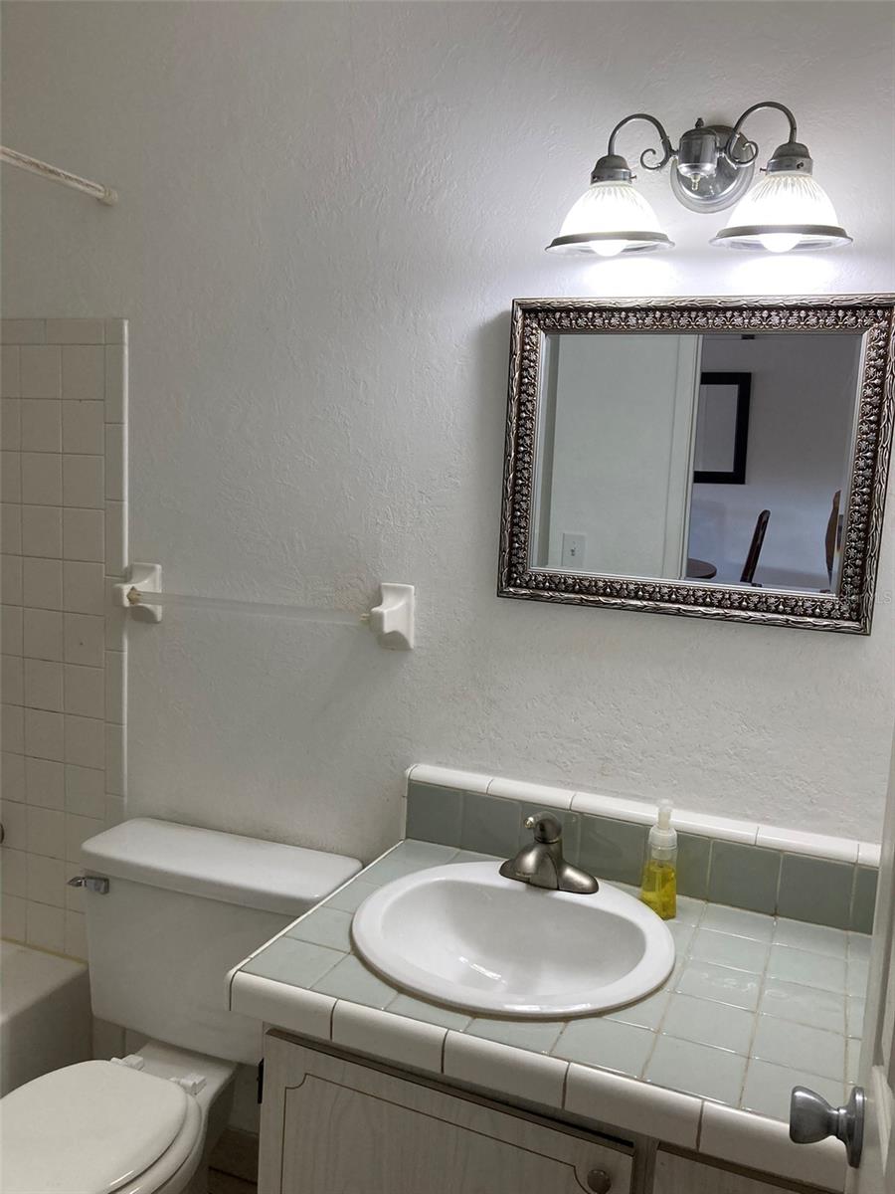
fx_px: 965
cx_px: 448
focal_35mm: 28
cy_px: 597
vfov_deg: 63.4
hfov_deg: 49.7
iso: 80
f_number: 1.8
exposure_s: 1/120
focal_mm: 3.99
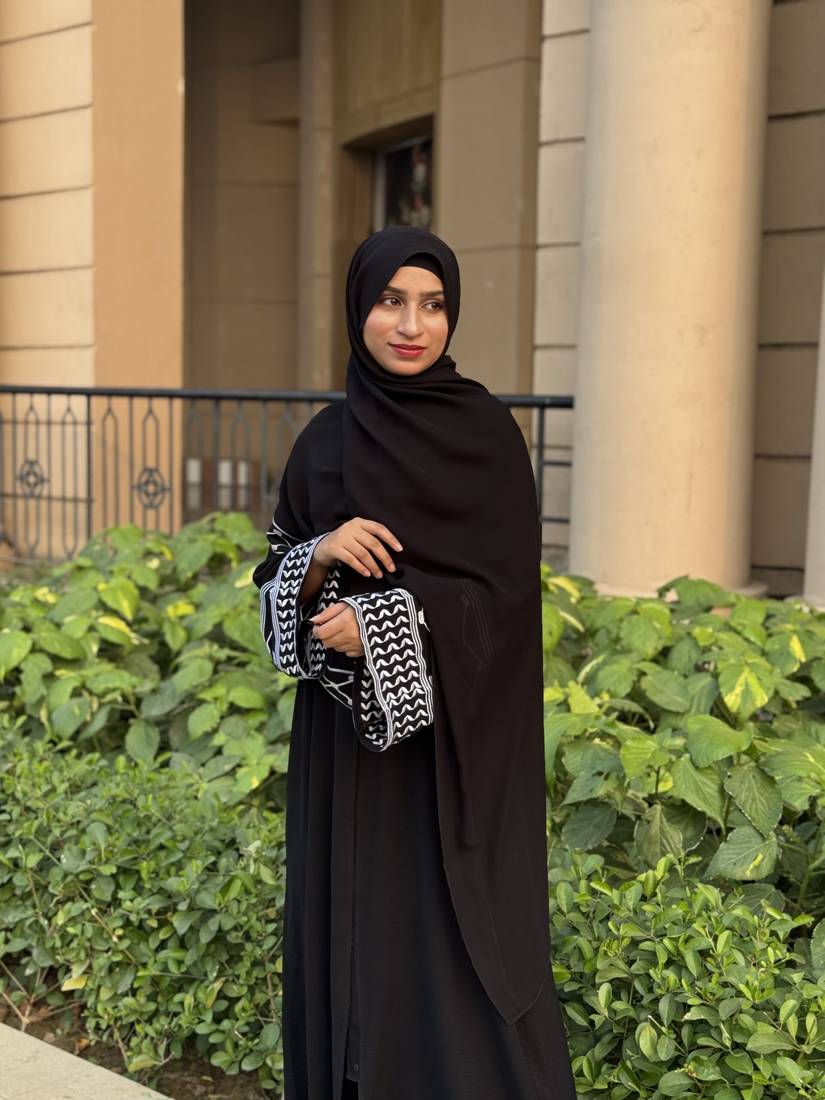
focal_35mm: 48
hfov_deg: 30.3
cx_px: 412
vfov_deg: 39.7
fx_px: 1525
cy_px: 550
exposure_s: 1/349
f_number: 1.78
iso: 64
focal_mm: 6.76
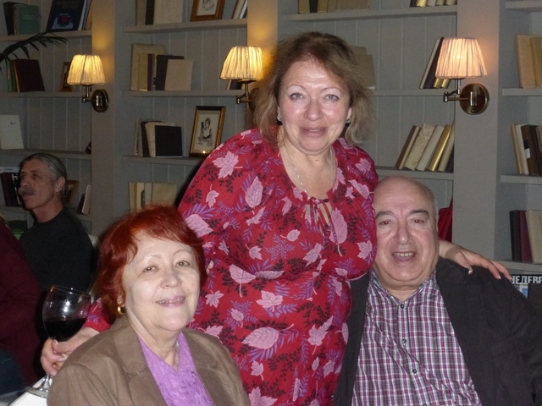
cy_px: 203
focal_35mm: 69
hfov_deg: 28.2
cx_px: 271
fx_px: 1080
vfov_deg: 21.3
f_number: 4.9
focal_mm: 11.7
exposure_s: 1/250
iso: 800
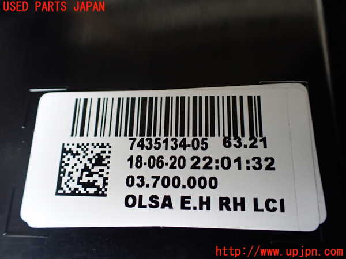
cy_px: 130
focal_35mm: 30
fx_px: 300
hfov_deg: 60.0
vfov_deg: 46.8
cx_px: 173
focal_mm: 5.4
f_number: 2.3
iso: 400
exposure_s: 1/125
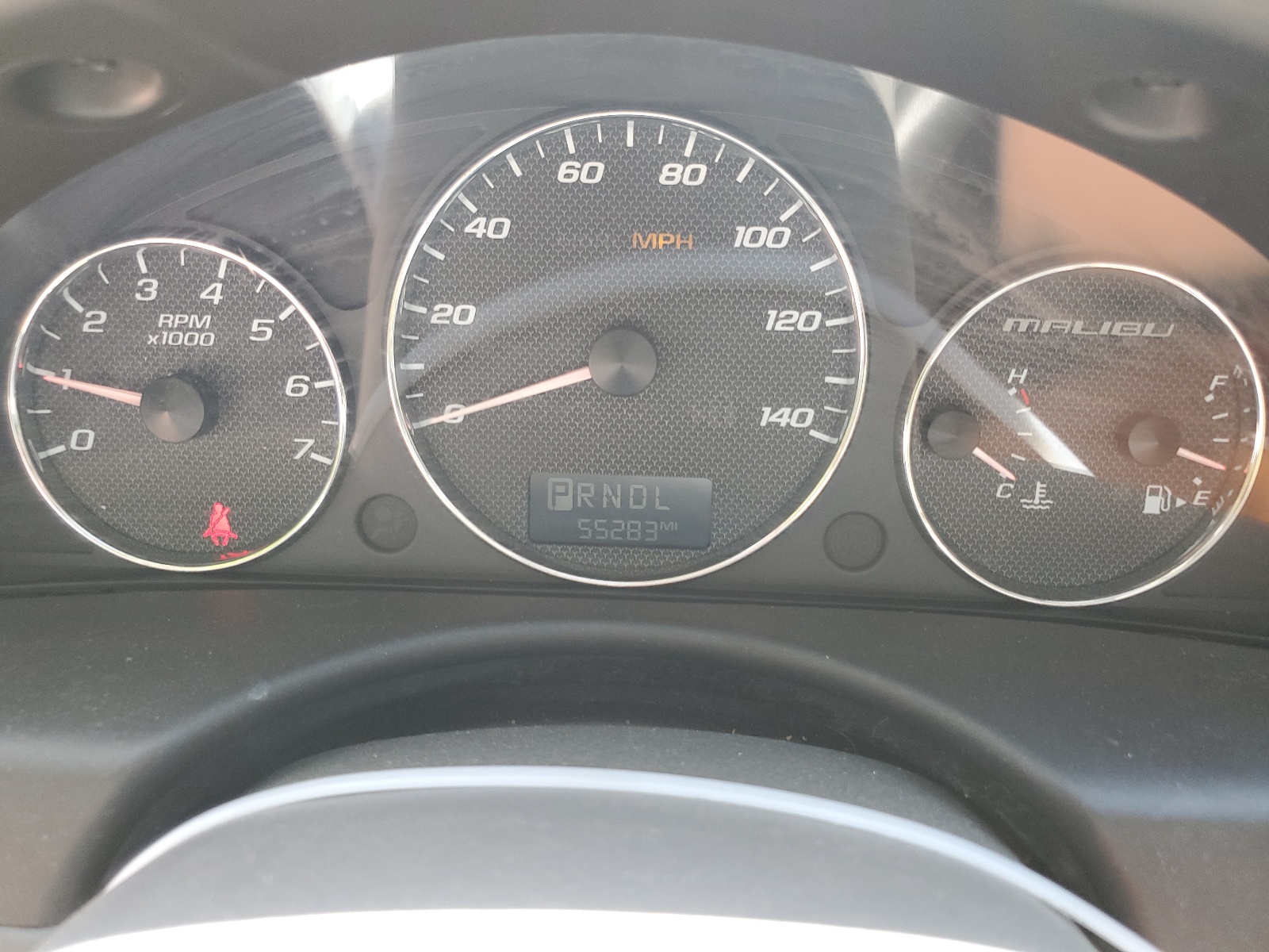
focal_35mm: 26
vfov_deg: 53.1
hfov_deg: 67.3
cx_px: 634
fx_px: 953
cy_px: 476
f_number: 1.5
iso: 90
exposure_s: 1/120
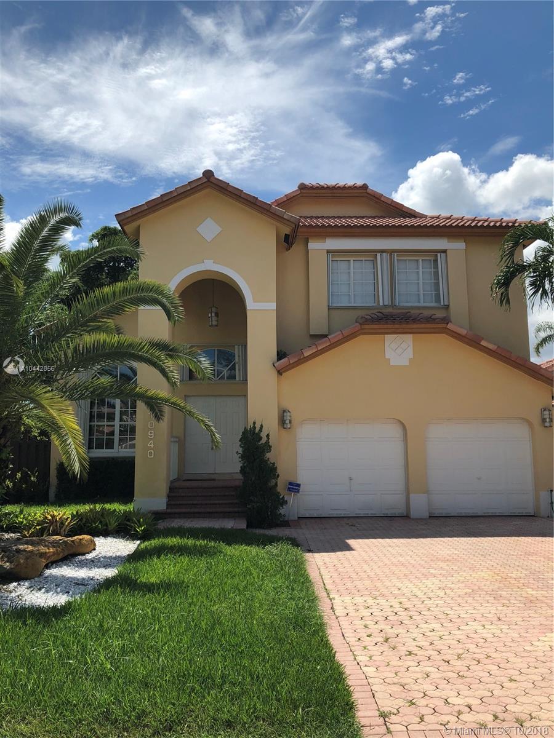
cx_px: 277
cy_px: 369
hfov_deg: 49.7
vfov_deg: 63.4
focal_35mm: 28
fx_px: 597
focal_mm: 3.99
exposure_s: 1/3247
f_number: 1.8
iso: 20
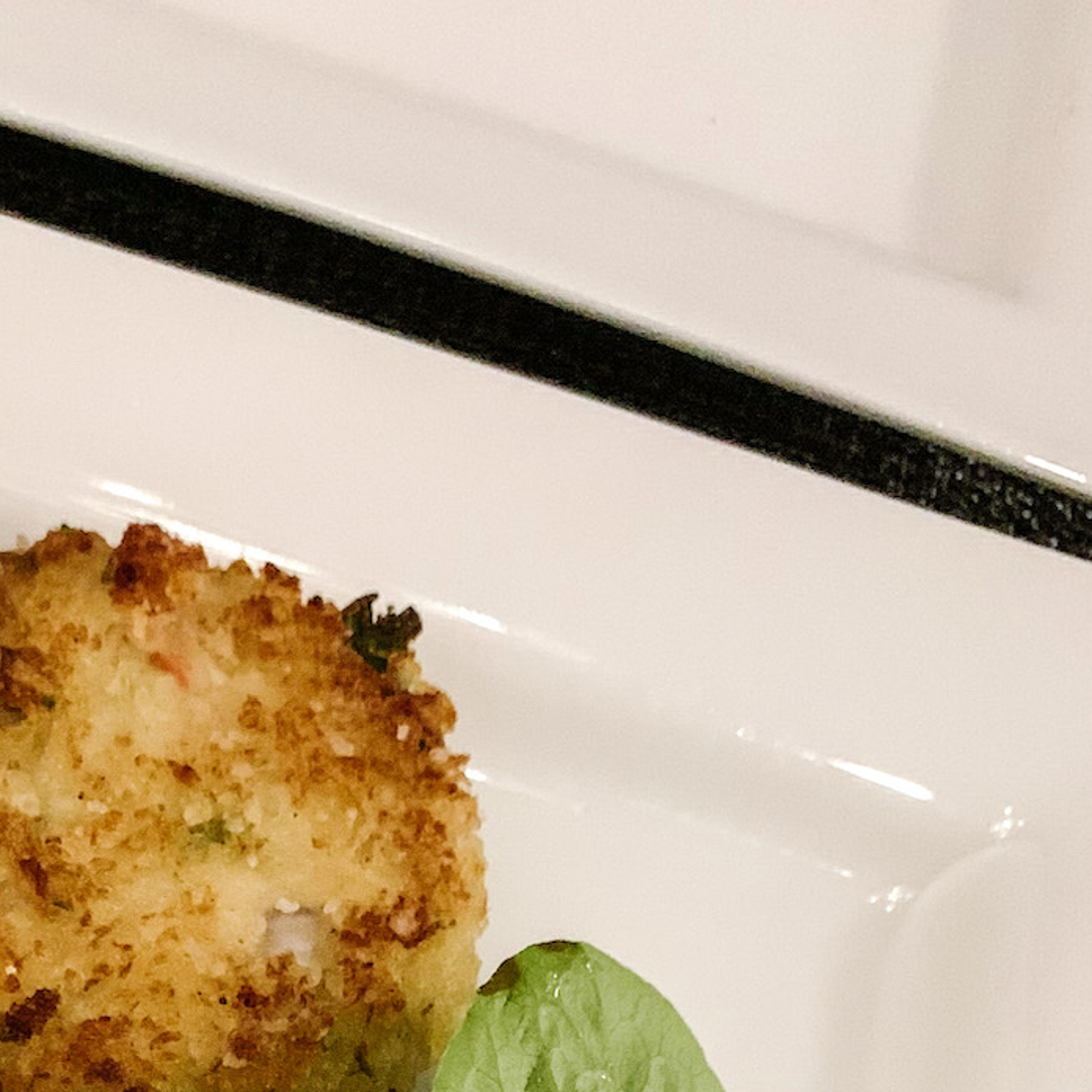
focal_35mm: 66
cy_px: 1481
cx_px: -44
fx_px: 2356
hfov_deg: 24.7
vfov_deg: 22.8
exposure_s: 1/20
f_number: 1.8
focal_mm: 4.25
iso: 640
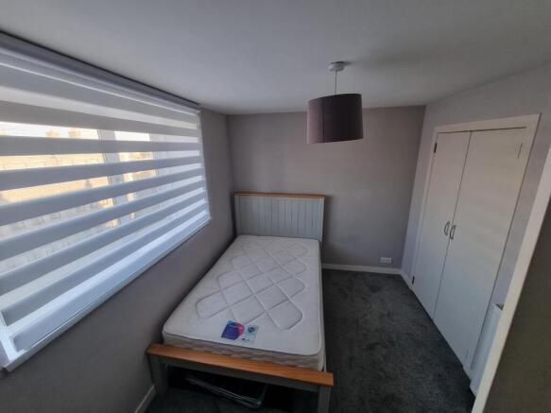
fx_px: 207
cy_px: 206
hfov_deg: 106.2
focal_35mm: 13
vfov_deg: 89.9
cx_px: 276
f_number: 2.2
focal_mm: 2.2
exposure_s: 1/50
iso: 80
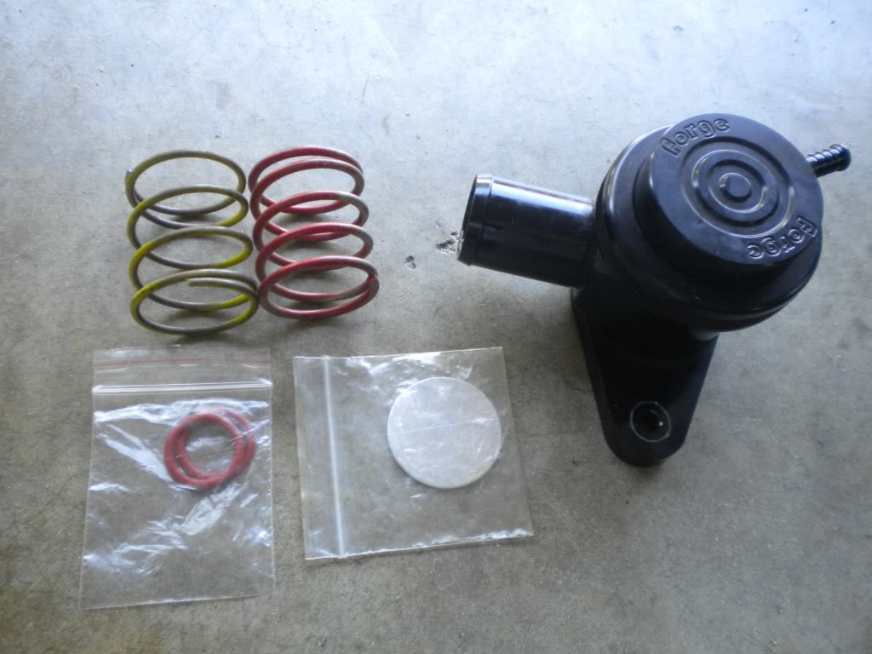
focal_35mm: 35
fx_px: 882
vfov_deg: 40.7
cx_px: 436
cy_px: 327
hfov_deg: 52.6
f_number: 3.1
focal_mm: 6.3
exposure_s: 1/60
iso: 201
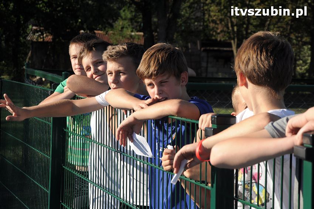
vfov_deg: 13.0
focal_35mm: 105
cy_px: 104
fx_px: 915
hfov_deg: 19.5
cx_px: 157
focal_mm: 70
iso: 500
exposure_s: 1/1000
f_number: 8
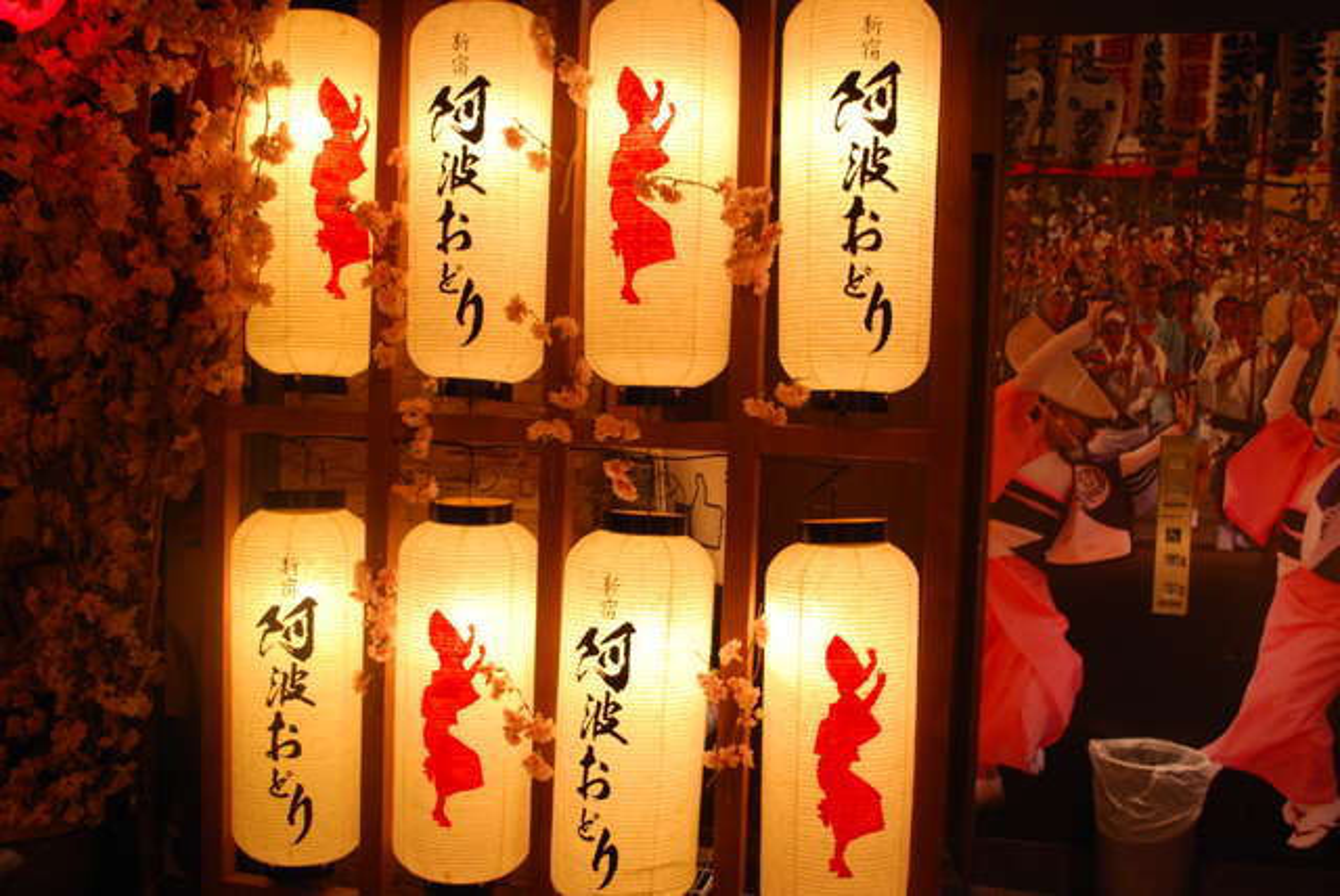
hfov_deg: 53.1
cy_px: 448
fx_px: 1341
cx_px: 670
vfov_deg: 36.9
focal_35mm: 36
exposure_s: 1/30
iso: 450
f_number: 4.2
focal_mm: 24
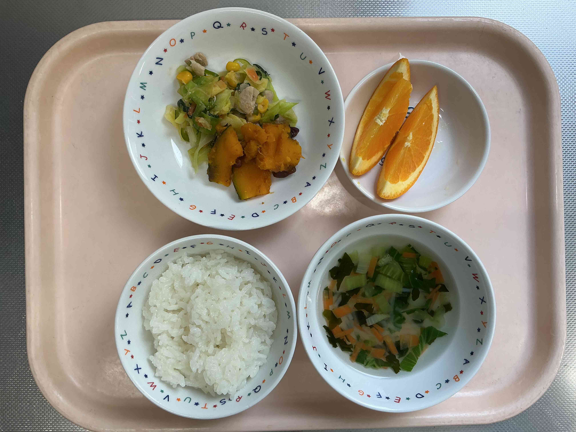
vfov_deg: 48.2
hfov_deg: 61.7
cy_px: 216
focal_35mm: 29
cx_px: 288
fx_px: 483
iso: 32
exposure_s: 1/120
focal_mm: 3
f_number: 1.8
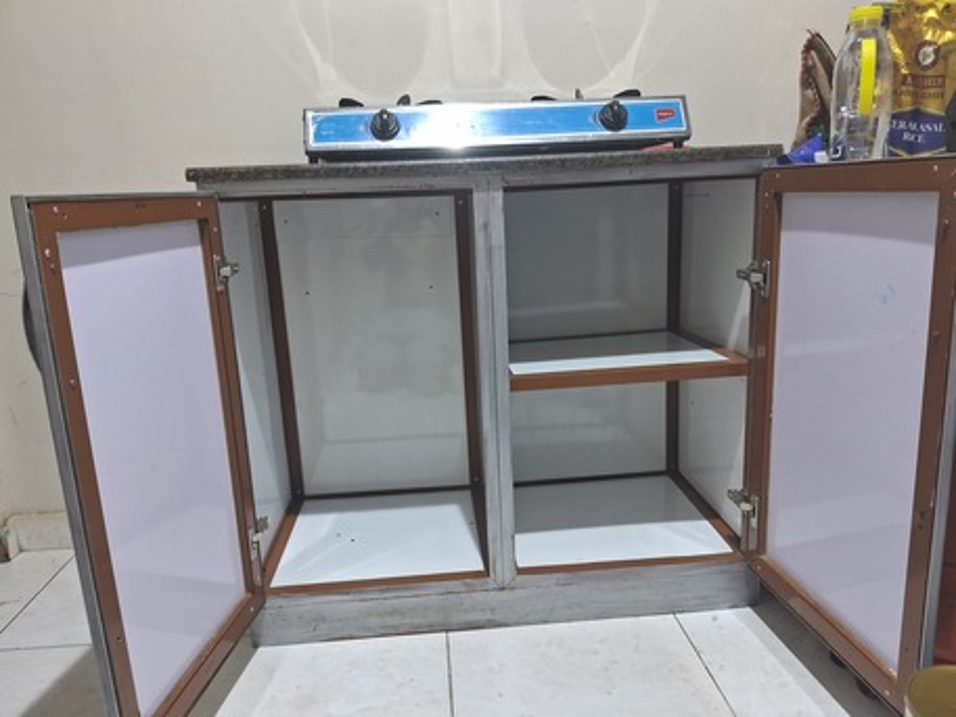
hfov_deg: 67.3
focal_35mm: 26
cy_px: 358
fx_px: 718
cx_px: 478
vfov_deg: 53.1
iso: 400
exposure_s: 1/33
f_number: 1.8
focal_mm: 3.98
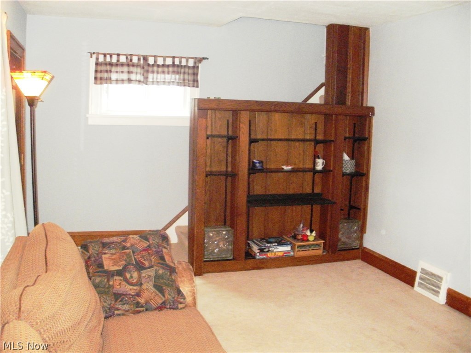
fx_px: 490
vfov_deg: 39.7
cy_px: 176
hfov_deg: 51.4
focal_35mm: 36
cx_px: 236
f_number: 3.5
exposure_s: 1/30
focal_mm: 6.3
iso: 800
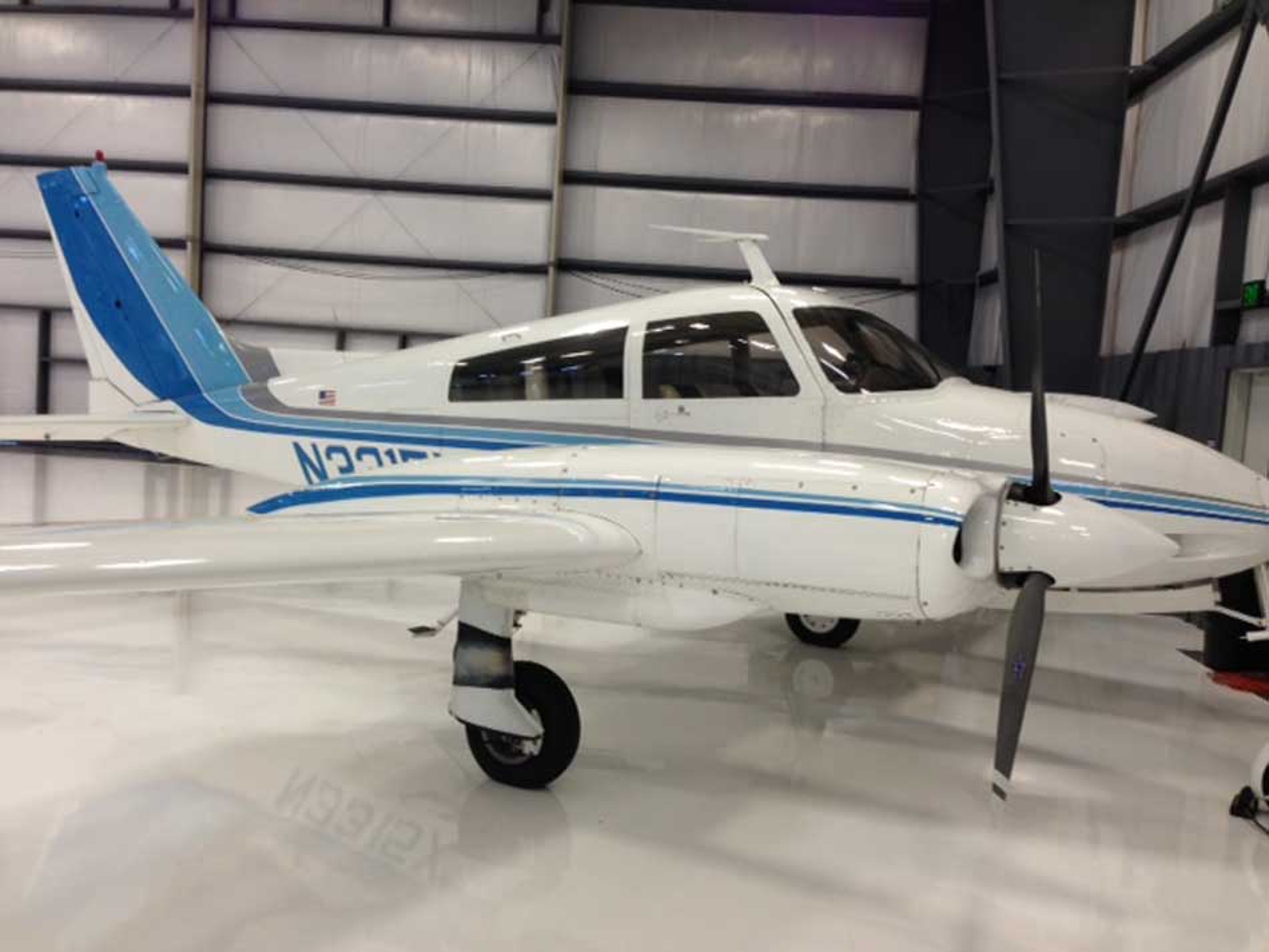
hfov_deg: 55.3
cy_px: 476
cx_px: 634
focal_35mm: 33
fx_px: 1210
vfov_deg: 43.0
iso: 50
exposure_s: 1/43
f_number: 2.4
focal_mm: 4.13
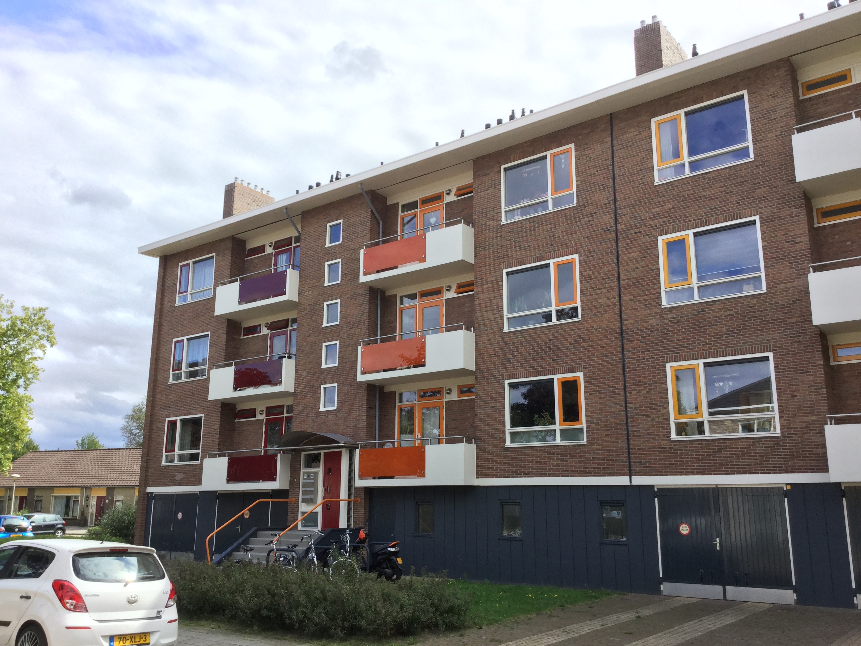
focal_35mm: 31
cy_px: 323
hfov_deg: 58.4
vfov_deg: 45.4
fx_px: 771
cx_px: 430
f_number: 2.4
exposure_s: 1/608
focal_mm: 3.3
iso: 25
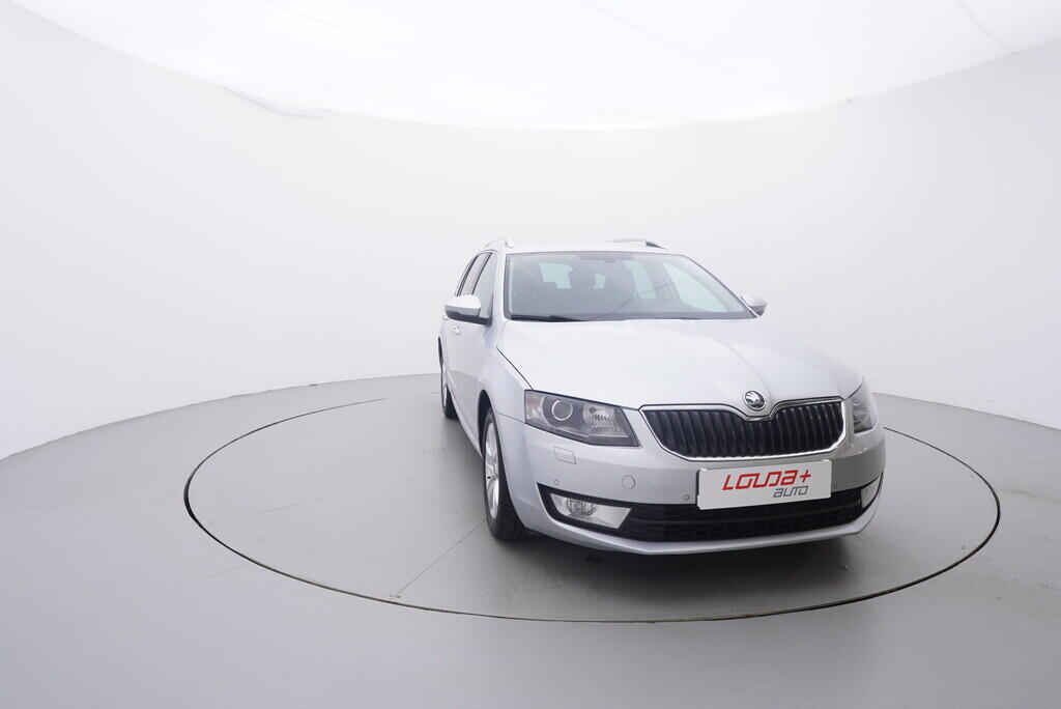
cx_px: 530
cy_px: 354
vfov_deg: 56.2
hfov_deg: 77.3
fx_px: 663
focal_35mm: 22
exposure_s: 1/80
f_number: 5
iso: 200
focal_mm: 15
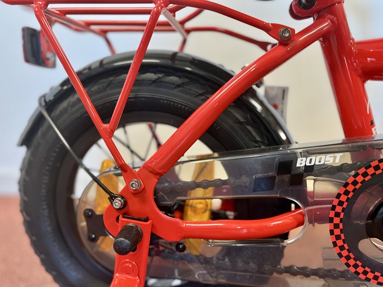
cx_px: 189
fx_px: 299
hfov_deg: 65.3
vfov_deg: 51.4
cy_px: 148
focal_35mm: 27
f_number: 1.6
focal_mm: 5.1
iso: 320
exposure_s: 1/50
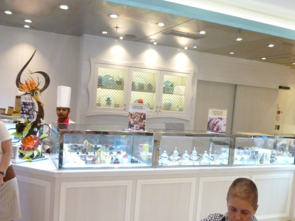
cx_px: 148
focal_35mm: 35
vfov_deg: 40.7
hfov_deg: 52.6
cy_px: 118
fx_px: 298
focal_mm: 4.5
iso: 800
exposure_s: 1/50
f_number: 3.3
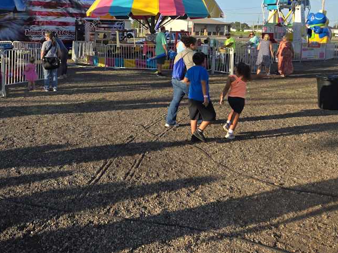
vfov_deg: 38.6
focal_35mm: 36
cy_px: 62
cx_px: 94
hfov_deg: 49.7
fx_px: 351
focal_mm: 5.4
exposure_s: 1/942
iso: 25
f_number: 1.8
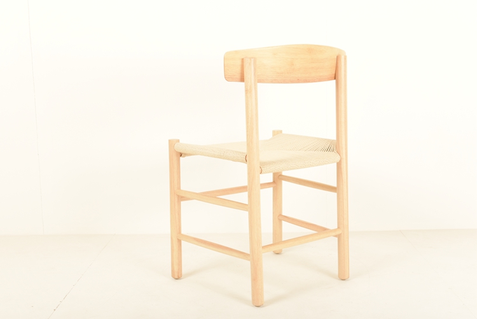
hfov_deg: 41.1
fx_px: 636
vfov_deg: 28.1
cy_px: 160
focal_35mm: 48
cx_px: 238
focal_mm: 48
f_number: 10
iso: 100
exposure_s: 1/160
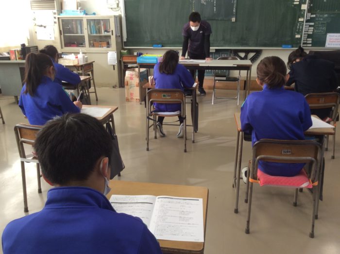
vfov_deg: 44.1
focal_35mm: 32
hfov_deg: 56.9
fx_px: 314
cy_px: 127
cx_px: 170
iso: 32
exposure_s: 1/40
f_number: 2.4
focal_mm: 3.3
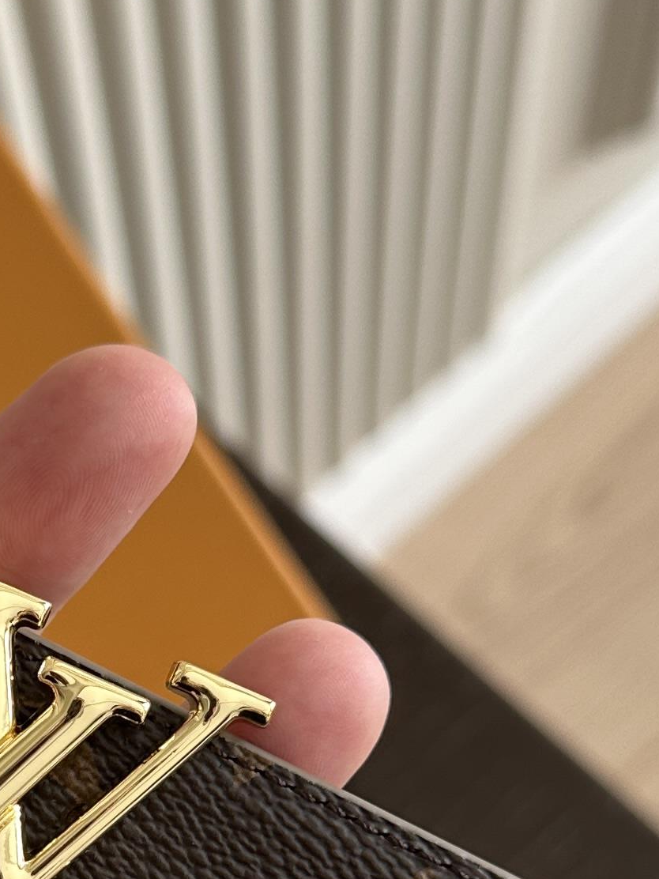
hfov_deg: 16.4
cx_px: -103
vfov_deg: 21.8
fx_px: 2208
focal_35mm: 87
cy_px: 837
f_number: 1.78
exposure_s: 1/121
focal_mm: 6.86
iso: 64
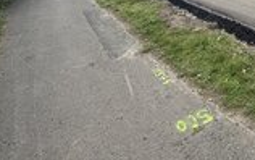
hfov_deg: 48.3
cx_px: 253
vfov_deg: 34.6
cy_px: -2
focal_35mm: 33
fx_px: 229
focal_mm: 2.22
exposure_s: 1/381
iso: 64
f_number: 2.2
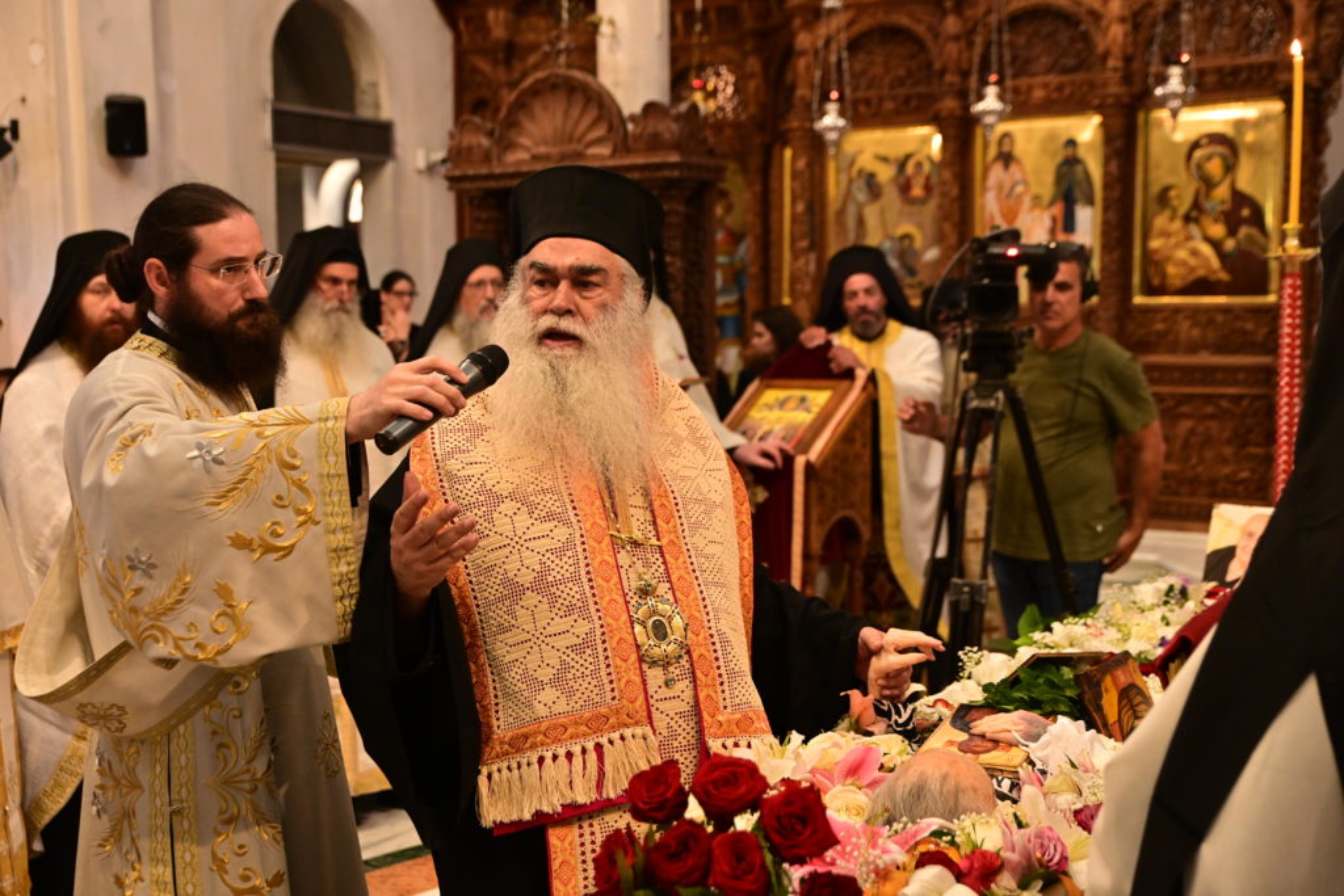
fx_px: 1568
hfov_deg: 46.4
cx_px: 672
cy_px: 448
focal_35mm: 42
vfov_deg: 31.9
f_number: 4
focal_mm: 42
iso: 1600
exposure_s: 1/80
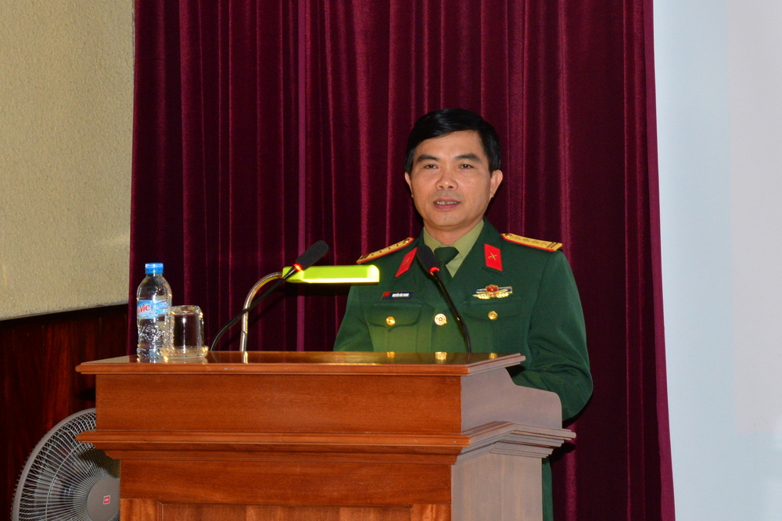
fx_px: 1129
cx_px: 391
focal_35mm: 52
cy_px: 260
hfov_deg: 38.2
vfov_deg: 26.0
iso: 2000
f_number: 9
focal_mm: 52
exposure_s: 1/60
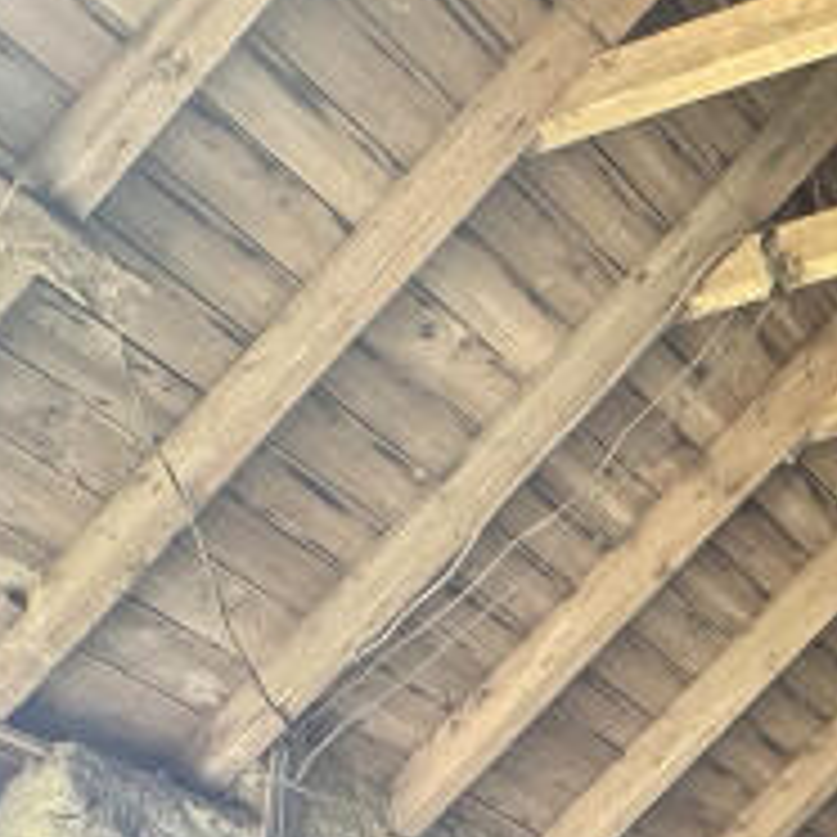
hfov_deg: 21.5
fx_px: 1860
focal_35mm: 68
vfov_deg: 21.9
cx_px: 1238
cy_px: 1188
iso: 125
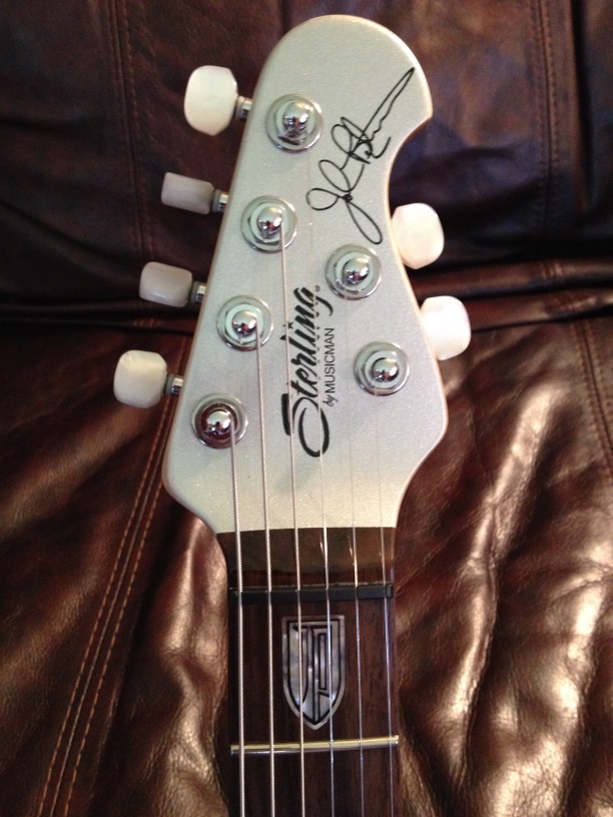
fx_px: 826
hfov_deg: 40.7
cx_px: 306
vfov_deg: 52.6
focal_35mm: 35
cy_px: 408
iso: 400
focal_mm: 4.28
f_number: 2.4
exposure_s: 1/20
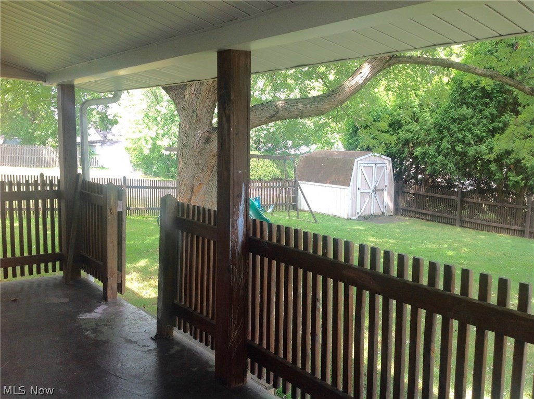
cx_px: 267
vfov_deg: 40.6
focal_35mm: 35
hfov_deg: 52.7
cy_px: 200
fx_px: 539
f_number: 2.4
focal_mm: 4.28
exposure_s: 1/129
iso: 50
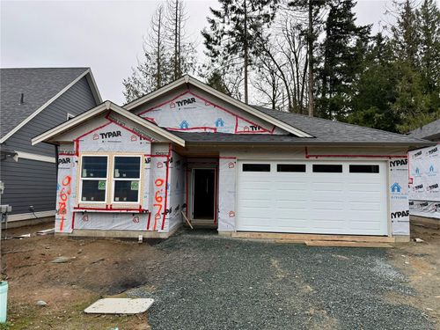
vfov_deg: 56.8
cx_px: 220
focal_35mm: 24
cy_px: 165
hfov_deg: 71.6
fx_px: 305
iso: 100
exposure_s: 1/671
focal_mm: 6.76
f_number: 1.78
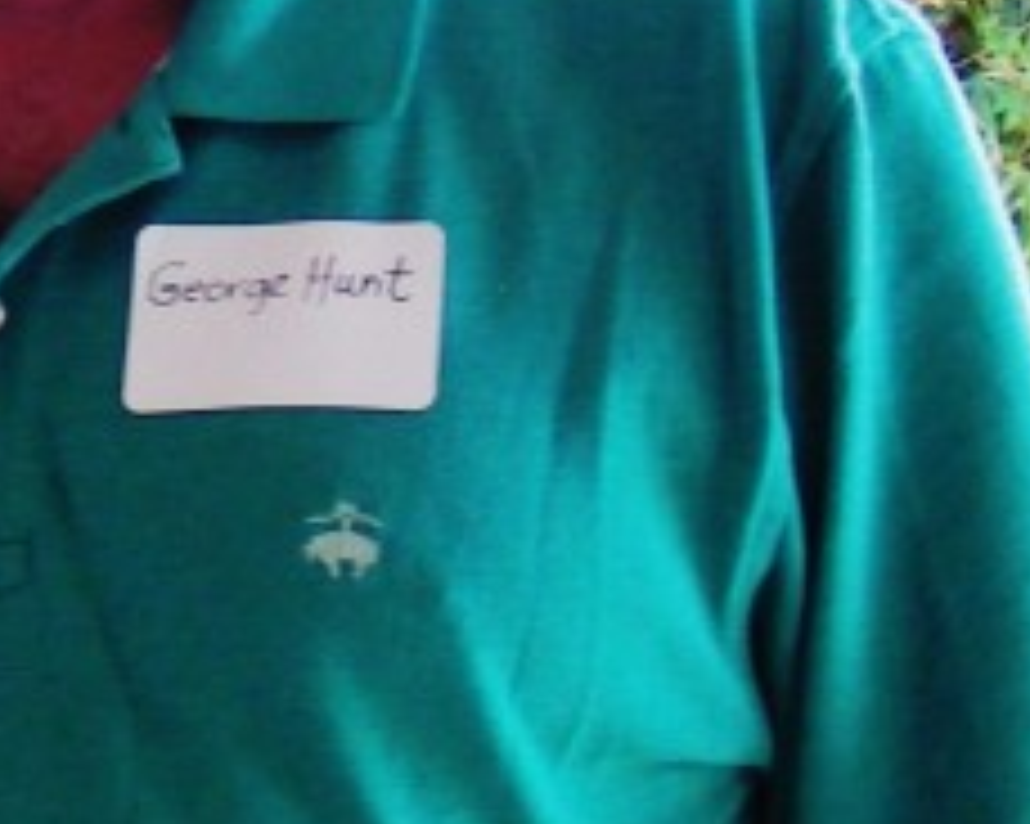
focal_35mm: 166
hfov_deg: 11.0
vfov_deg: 9.3
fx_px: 5058
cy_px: 81
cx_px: -724
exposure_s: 1/70.5
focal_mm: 6.3
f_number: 3.5
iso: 50
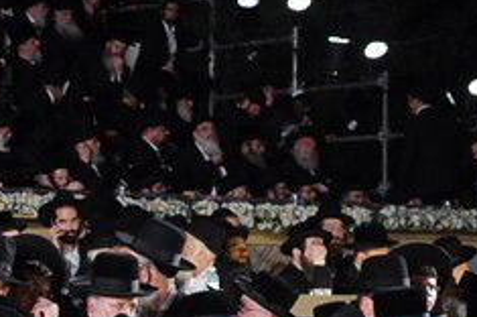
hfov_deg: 10.5
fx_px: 2421
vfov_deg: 7.4
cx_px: -422
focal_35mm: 183
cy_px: 356
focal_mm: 28
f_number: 4.5
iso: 500
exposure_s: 1/80
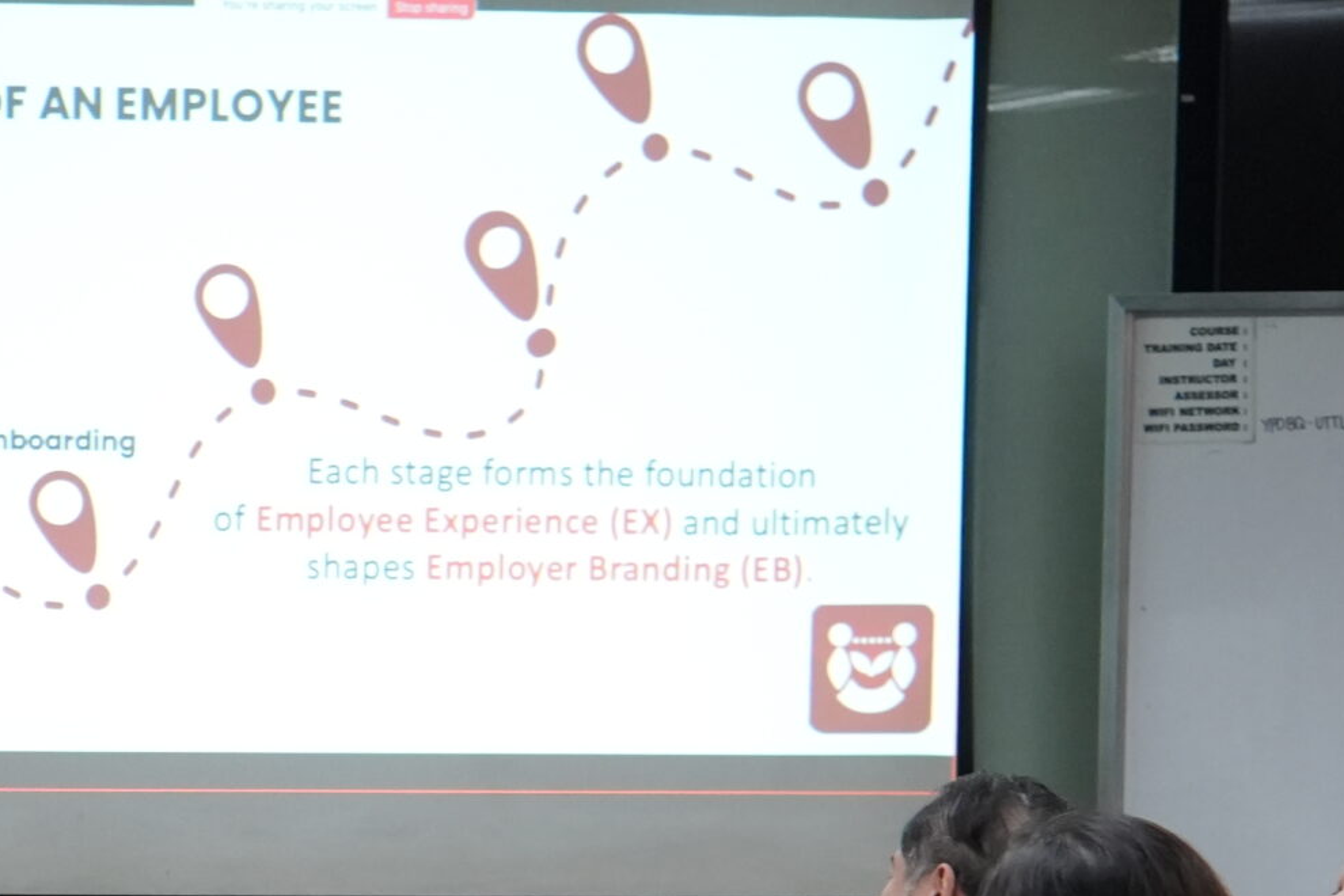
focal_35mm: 194
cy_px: 941
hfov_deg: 10.5
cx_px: -138
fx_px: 7242
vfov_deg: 7.0
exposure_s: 1/160
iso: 2500
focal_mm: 50
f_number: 4
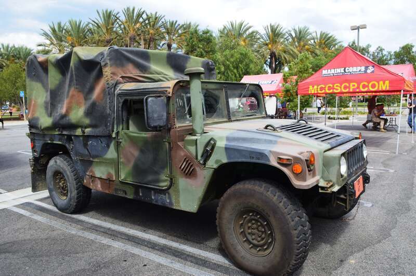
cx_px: 208
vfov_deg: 47.9
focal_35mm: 27
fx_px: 312
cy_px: 138
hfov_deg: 67.4
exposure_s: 1/100
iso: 400
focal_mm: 18
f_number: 9
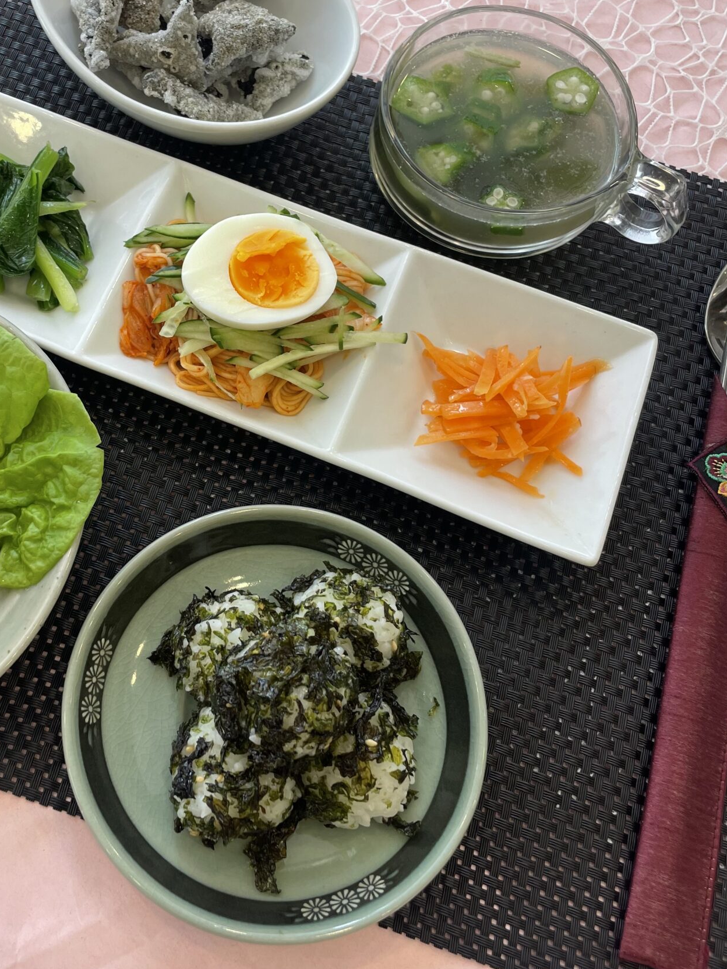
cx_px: 249
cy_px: 415
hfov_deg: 35.6
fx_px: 1120
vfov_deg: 46.7
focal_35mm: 40
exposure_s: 1/209
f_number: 1.6
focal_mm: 4.2
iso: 32
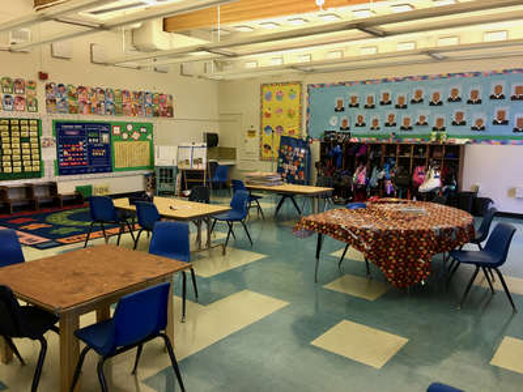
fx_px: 438
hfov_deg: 61.7
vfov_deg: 48.2
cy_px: 196
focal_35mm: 29
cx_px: 262
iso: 25
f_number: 2.2
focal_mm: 4.15
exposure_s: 1/15
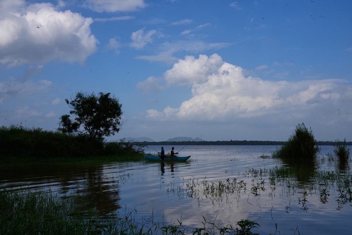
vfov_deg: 33.4
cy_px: 118
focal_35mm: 40
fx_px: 391
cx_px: 176
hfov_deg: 48.5
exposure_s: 1/80
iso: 125
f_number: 22
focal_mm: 40
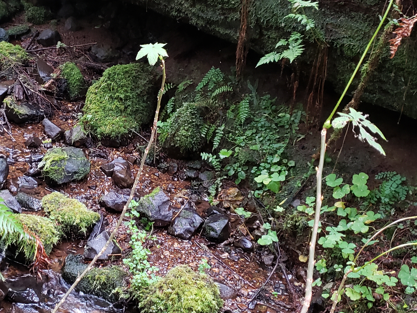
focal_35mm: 54
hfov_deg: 34.8
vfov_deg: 27.0
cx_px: 107
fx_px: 651
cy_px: 123
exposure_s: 1/12
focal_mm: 4.3
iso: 250
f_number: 1.5
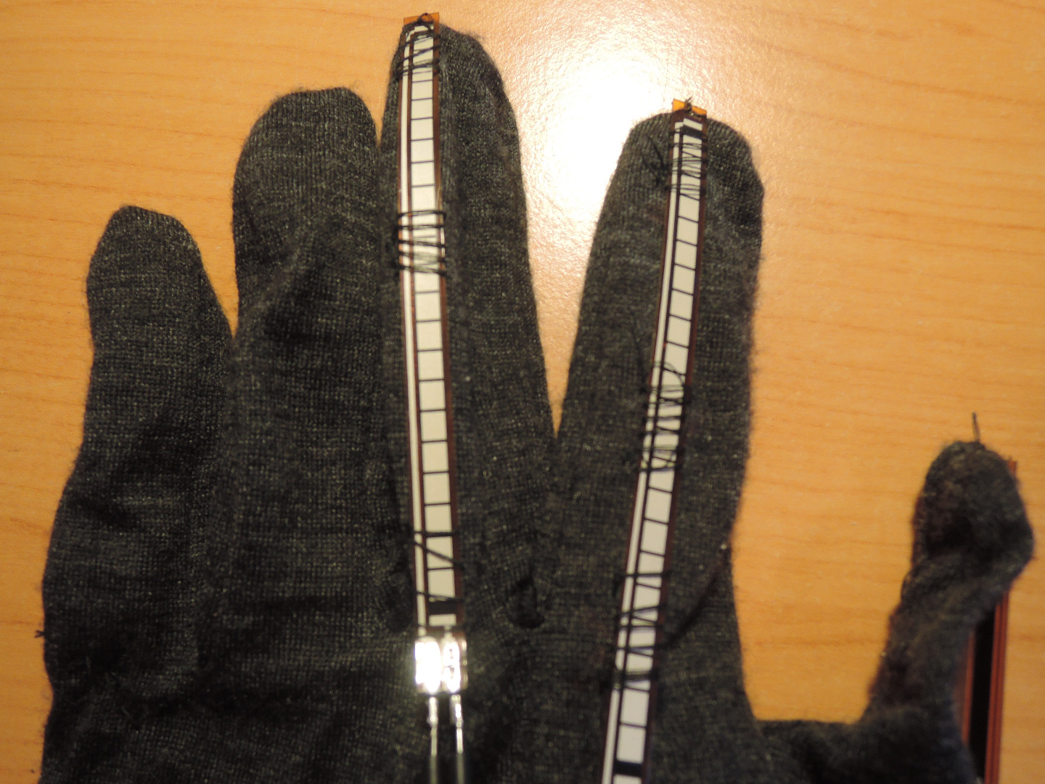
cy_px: 392
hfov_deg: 63.4
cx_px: 522
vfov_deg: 49.7
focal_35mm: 28
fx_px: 845
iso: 400
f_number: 3.2
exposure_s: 1/25
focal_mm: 6
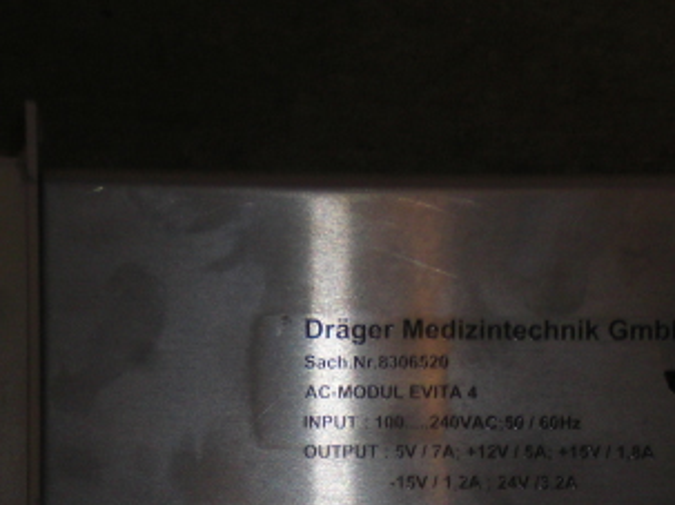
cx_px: 497
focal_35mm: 241
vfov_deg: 6.2
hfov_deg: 8.2
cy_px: 445
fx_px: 4698
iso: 64
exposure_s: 1/30
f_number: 5.9
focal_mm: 18.9
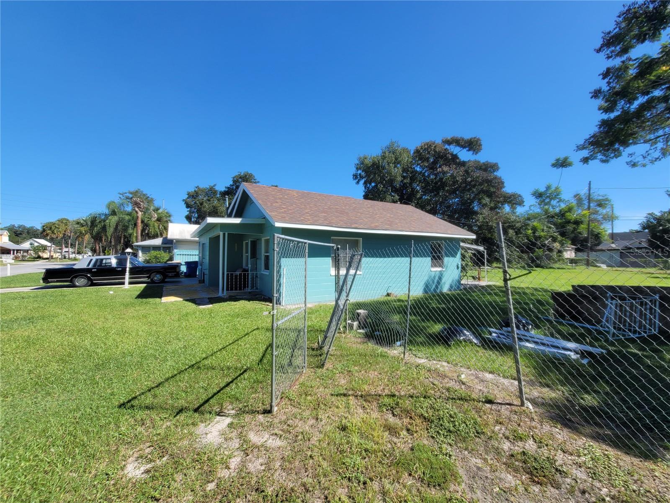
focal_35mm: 13
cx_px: 335
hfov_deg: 106.2
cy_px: 252
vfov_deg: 89.9
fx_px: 252
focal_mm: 2.2
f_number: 2.2
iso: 64
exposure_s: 1/1410
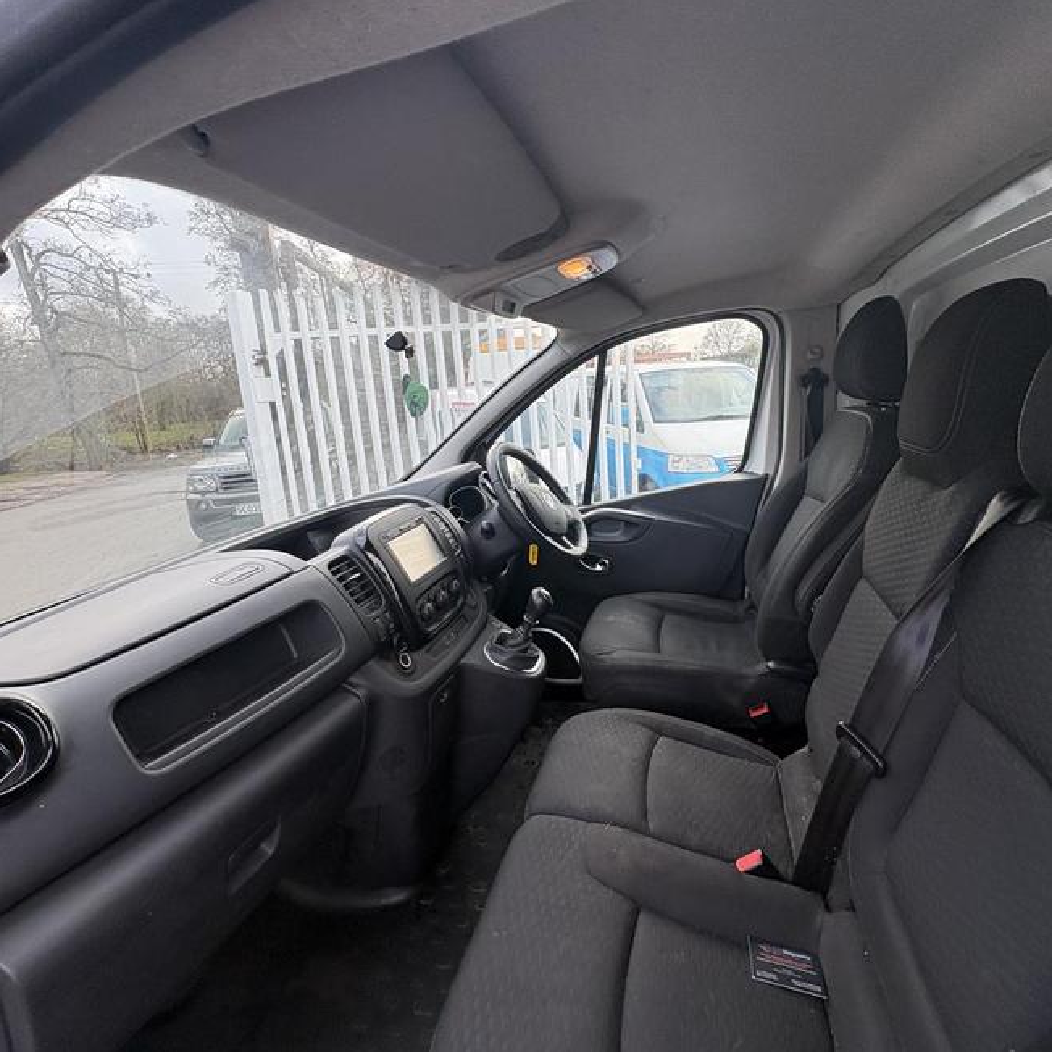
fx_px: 585
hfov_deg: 83.8
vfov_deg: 83.9
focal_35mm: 17
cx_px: 565
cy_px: 511
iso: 40
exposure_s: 1/128
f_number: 2.2
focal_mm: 2.22
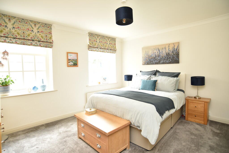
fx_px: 115
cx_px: 114
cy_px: 76
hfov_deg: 90.0
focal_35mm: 18
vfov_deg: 67.5
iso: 640
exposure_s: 1/10
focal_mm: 18
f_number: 5.6
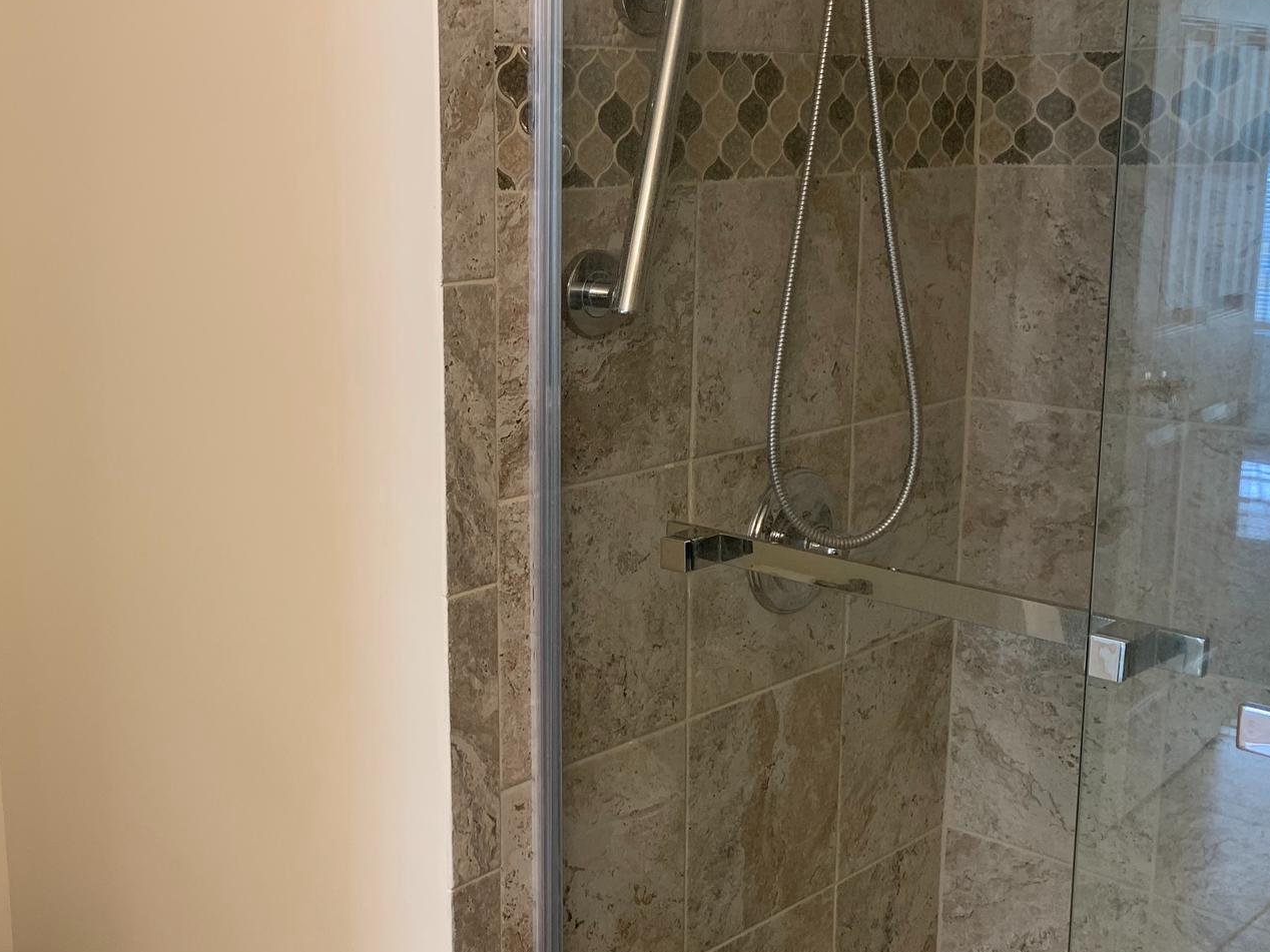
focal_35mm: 42
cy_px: 487
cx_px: 444
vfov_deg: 34.3
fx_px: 1541
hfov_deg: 44.3
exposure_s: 1/60
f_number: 1.8
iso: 50
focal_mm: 4.25
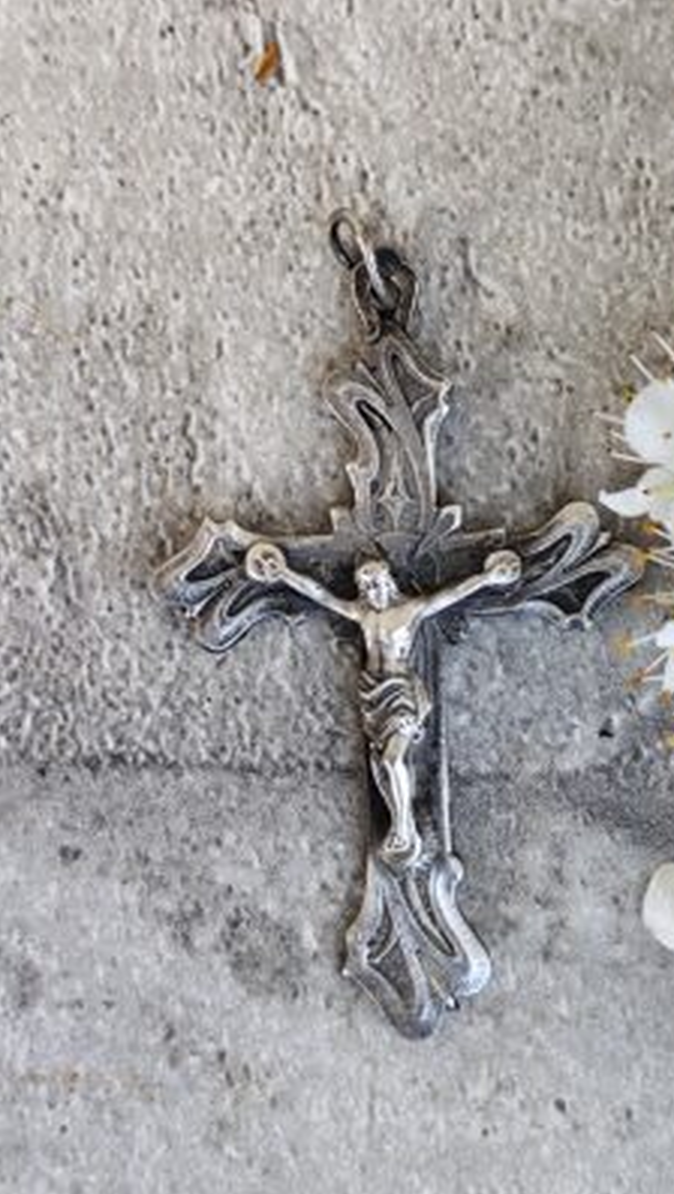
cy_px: 595
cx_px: 400
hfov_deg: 11.9
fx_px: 3233
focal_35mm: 102
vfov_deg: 20.9
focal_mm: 6.19
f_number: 1.65
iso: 100
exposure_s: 1/100
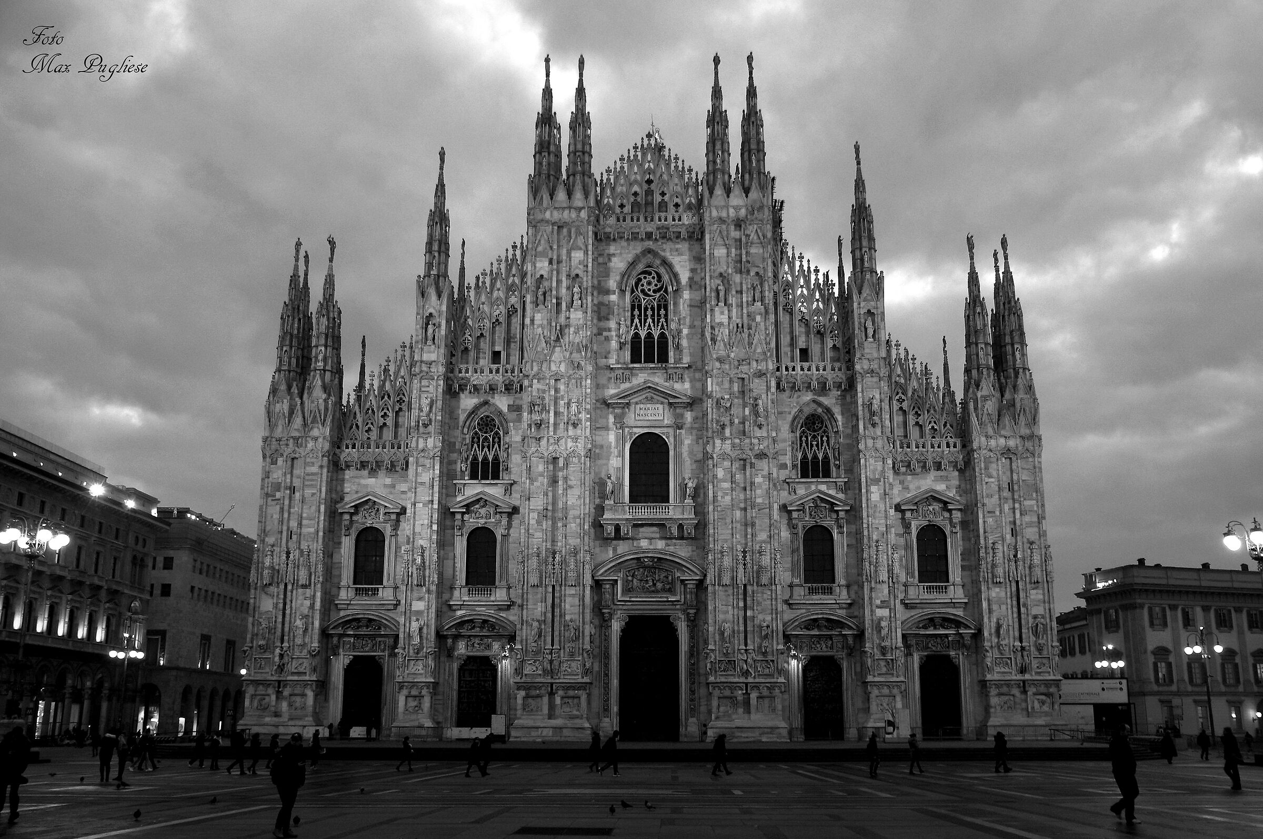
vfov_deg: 39.9
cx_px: 632
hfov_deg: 57.3
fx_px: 1157
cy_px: 420
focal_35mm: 33
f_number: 4
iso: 200
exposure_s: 1/60
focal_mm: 22
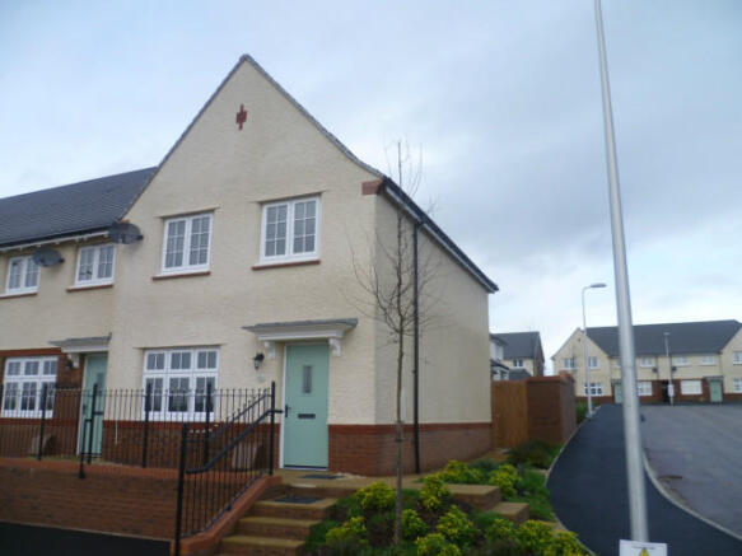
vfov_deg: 49.7
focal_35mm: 28
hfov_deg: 63.5
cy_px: 278
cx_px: 371
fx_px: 600
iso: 80
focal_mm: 5
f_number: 2.8
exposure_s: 1/250
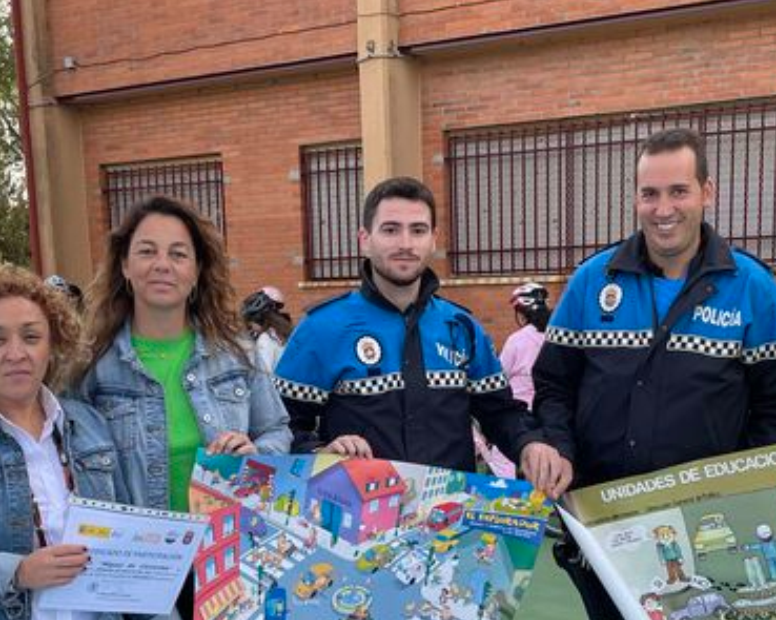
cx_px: 366
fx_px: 1263
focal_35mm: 55
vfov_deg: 26.9
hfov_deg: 34.1
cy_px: 519
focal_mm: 4.2
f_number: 1.6
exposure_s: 1/350
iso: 32
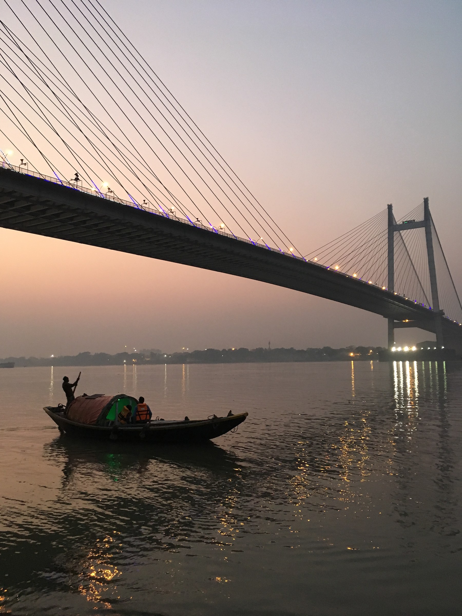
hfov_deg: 48.2
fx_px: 516
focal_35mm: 29
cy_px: 308
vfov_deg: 61.7
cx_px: 231
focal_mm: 4.15
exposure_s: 1/20
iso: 200
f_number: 2.2
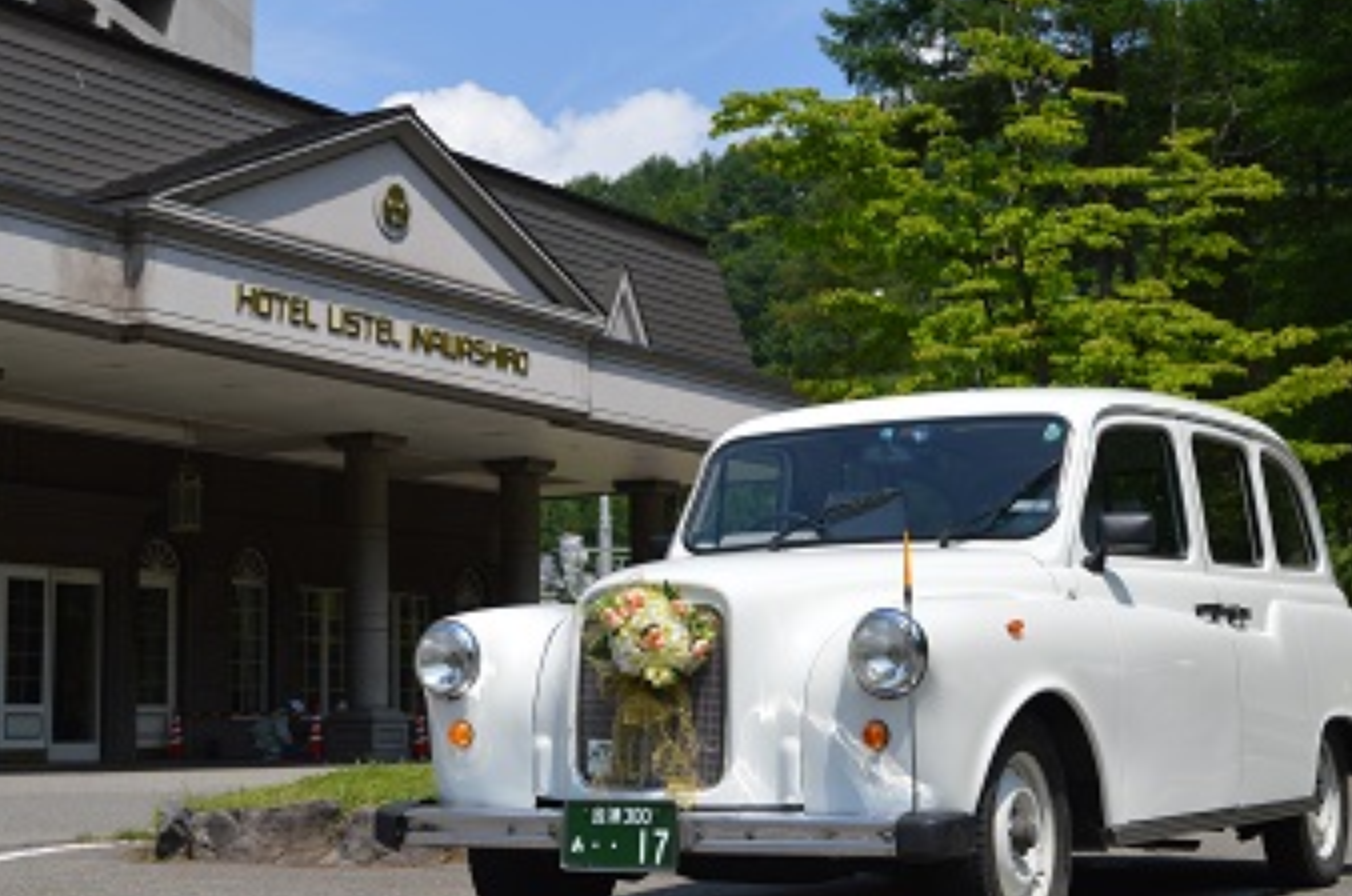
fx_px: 2249
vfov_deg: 22.5
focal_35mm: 60
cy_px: 350
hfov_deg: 33.4
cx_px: 596
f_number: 8
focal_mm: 30
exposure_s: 1/250
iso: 100
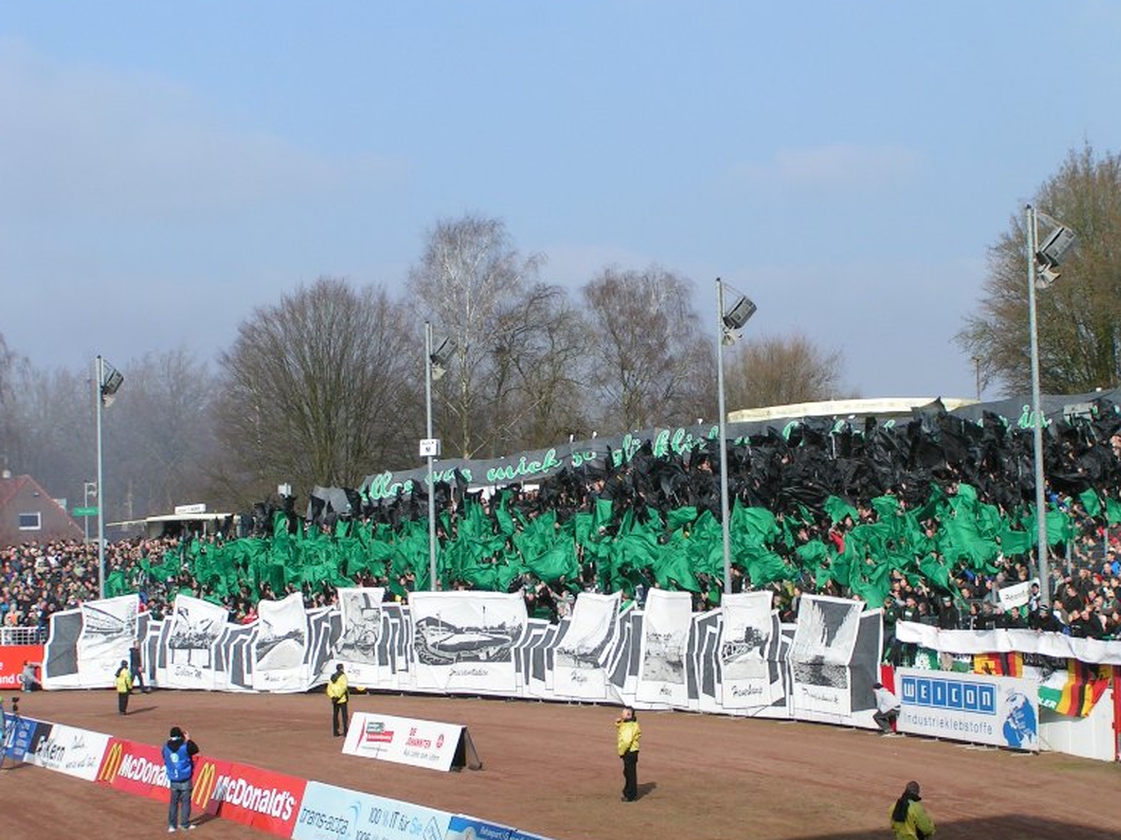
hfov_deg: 29.8
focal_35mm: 65
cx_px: 572
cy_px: 421
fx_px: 2105
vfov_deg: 22.6
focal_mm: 9.6
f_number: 6.3
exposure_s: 1/400
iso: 50
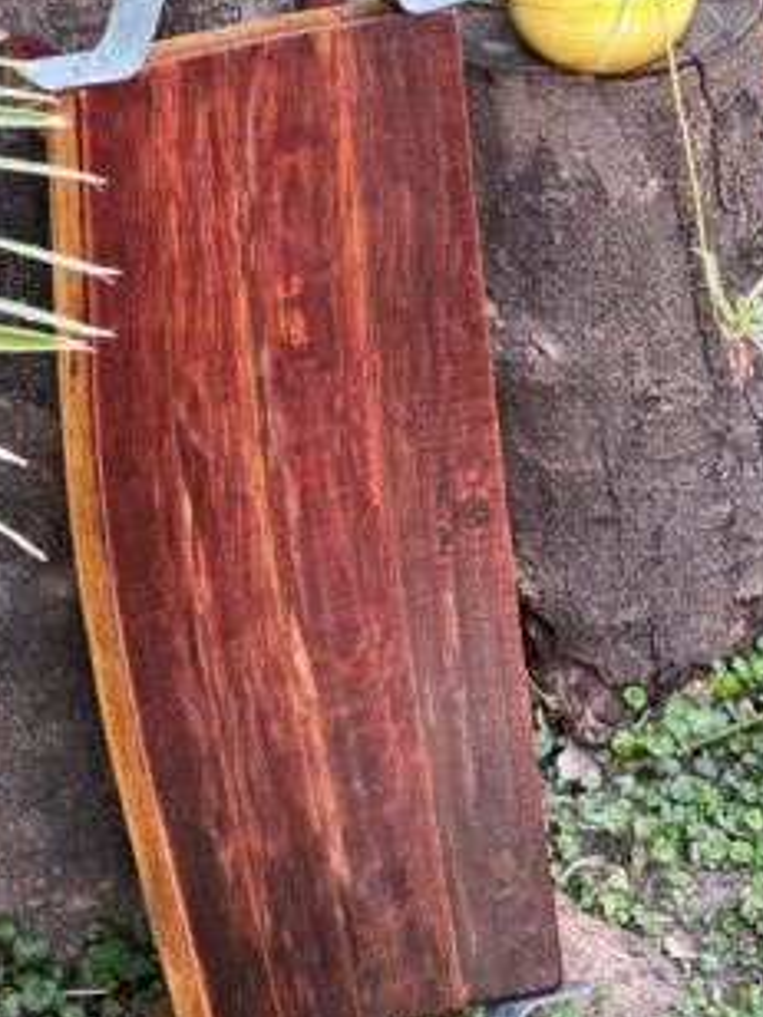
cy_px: 535
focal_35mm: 116
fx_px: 3409
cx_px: 271
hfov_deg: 12.8
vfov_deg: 17.0
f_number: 2.8
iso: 200
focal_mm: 9
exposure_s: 1/40
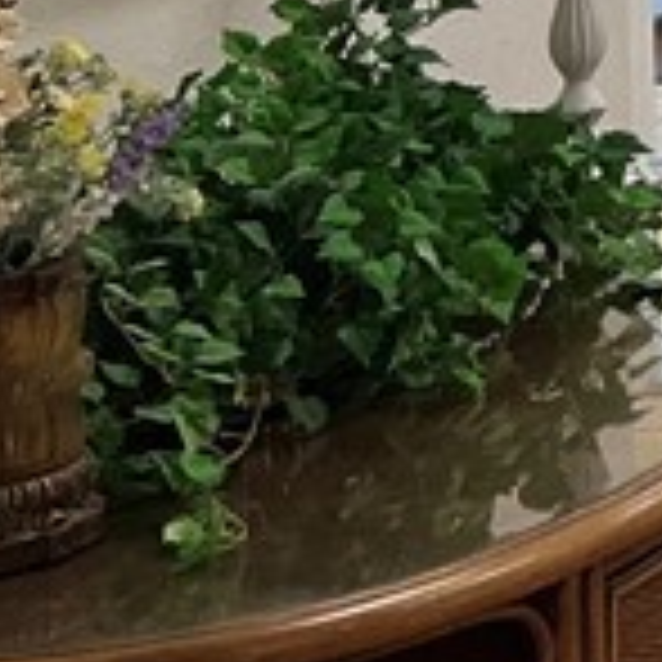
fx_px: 3462
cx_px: 2067
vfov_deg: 10.1
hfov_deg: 8.8
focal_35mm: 160
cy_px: -639
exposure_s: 1/120
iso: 100
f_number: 1.5
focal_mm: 5.7
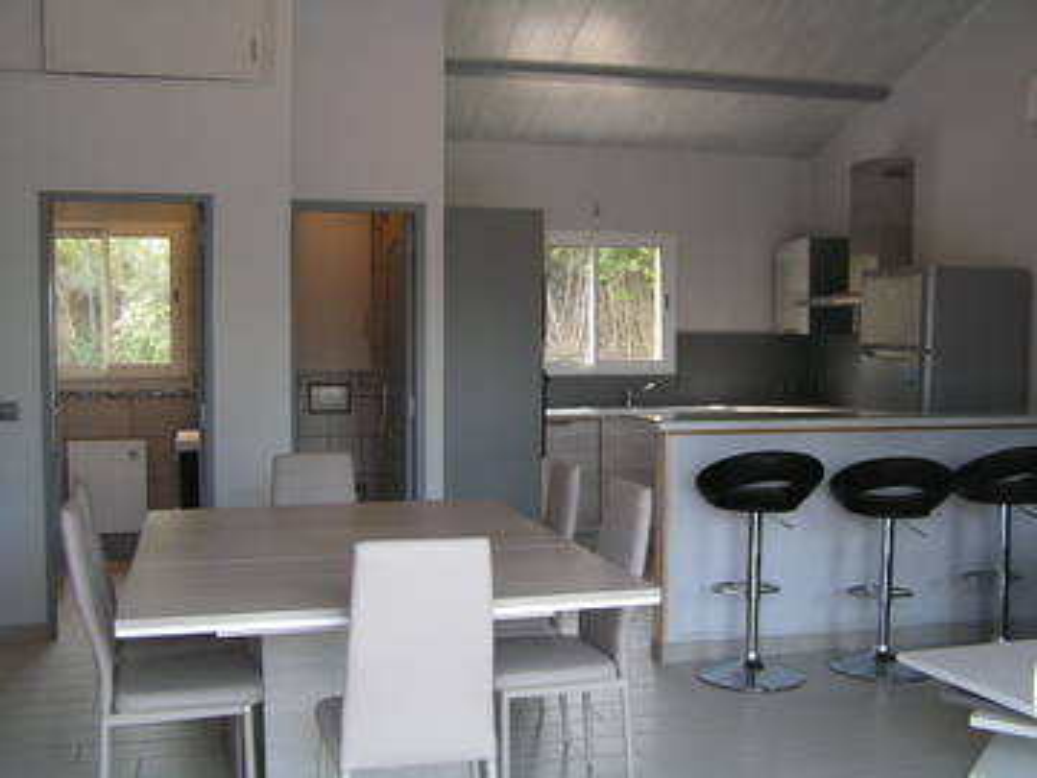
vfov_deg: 37.7
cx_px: 518
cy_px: 389
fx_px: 1138
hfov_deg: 49.0
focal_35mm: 38
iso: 50
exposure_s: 1/40
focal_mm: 6.3
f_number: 2.8
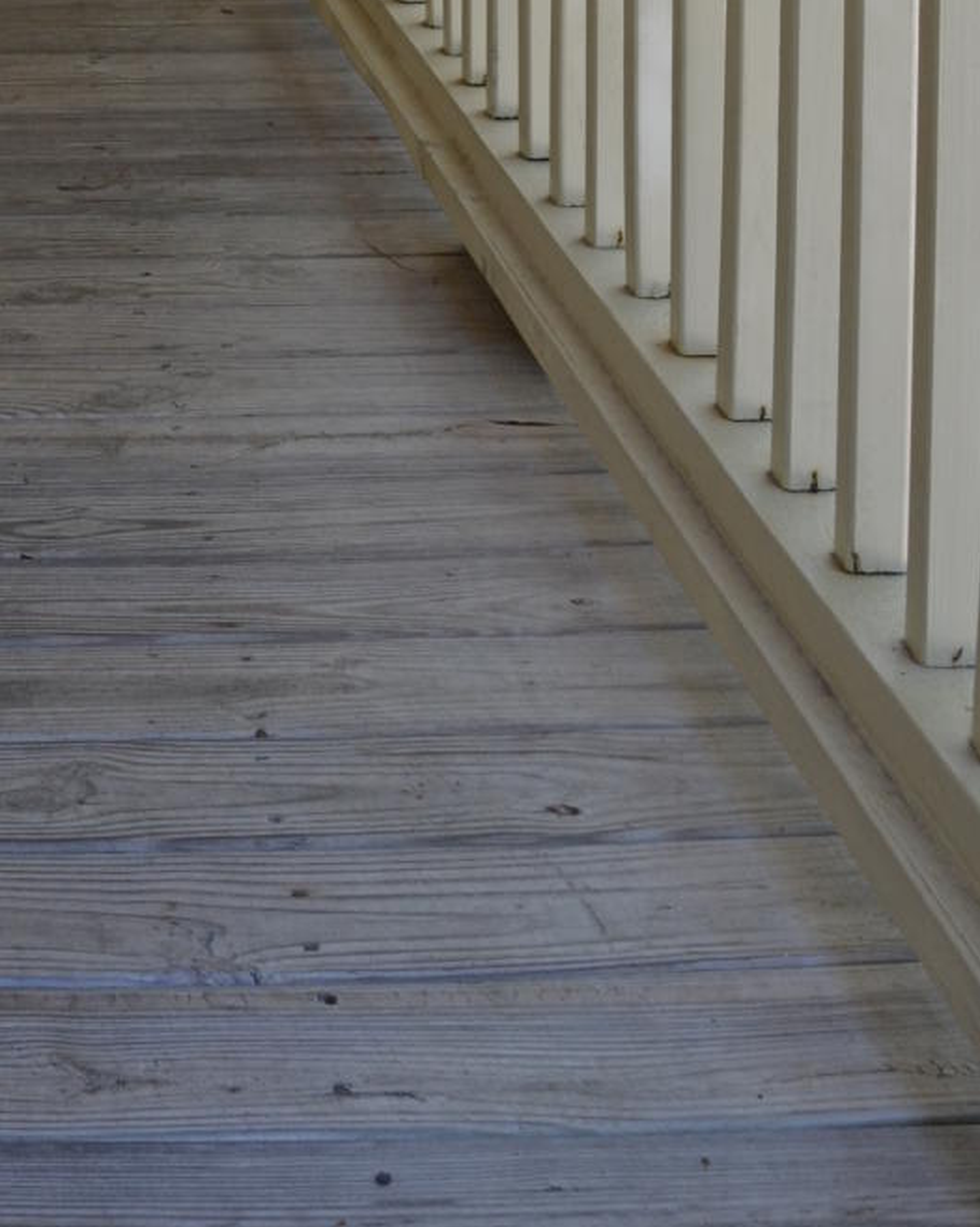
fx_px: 2794
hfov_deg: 18.9
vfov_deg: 21.7
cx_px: -172
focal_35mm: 77
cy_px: -478
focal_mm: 18
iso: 200
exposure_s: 1/125
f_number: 5.6
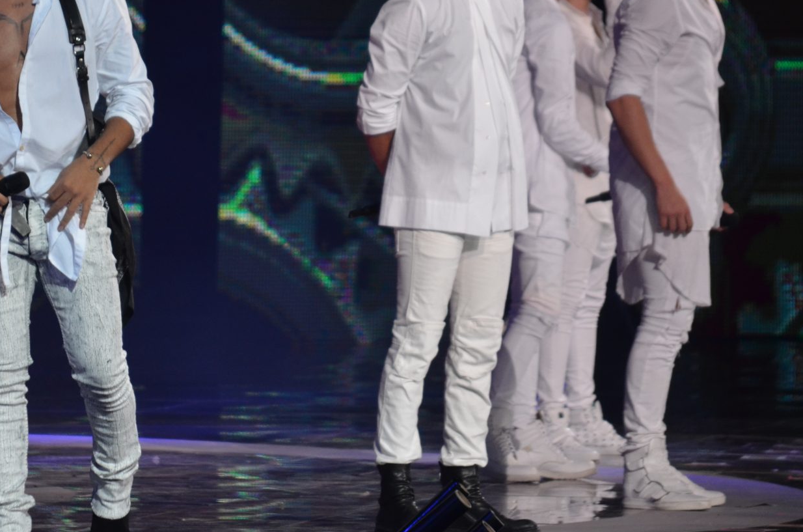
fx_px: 9700
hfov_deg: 4.7
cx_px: 269
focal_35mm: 436
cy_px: 145
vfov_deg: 3.1
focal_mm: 175
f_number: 5.3
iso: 800
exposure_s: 1/125
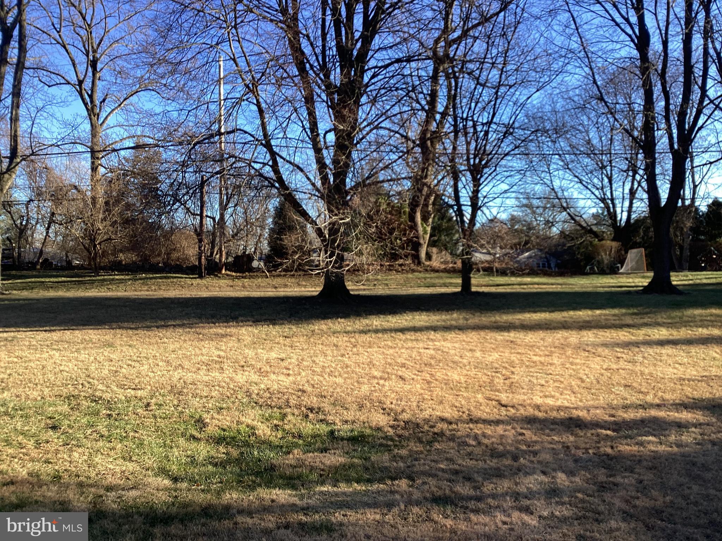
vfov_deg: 45.4
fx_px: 647
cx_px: 361
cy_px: 270
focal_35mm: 31
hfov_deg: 58.4
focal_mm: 3.3
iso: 25
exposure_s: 1/327
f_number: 2.4
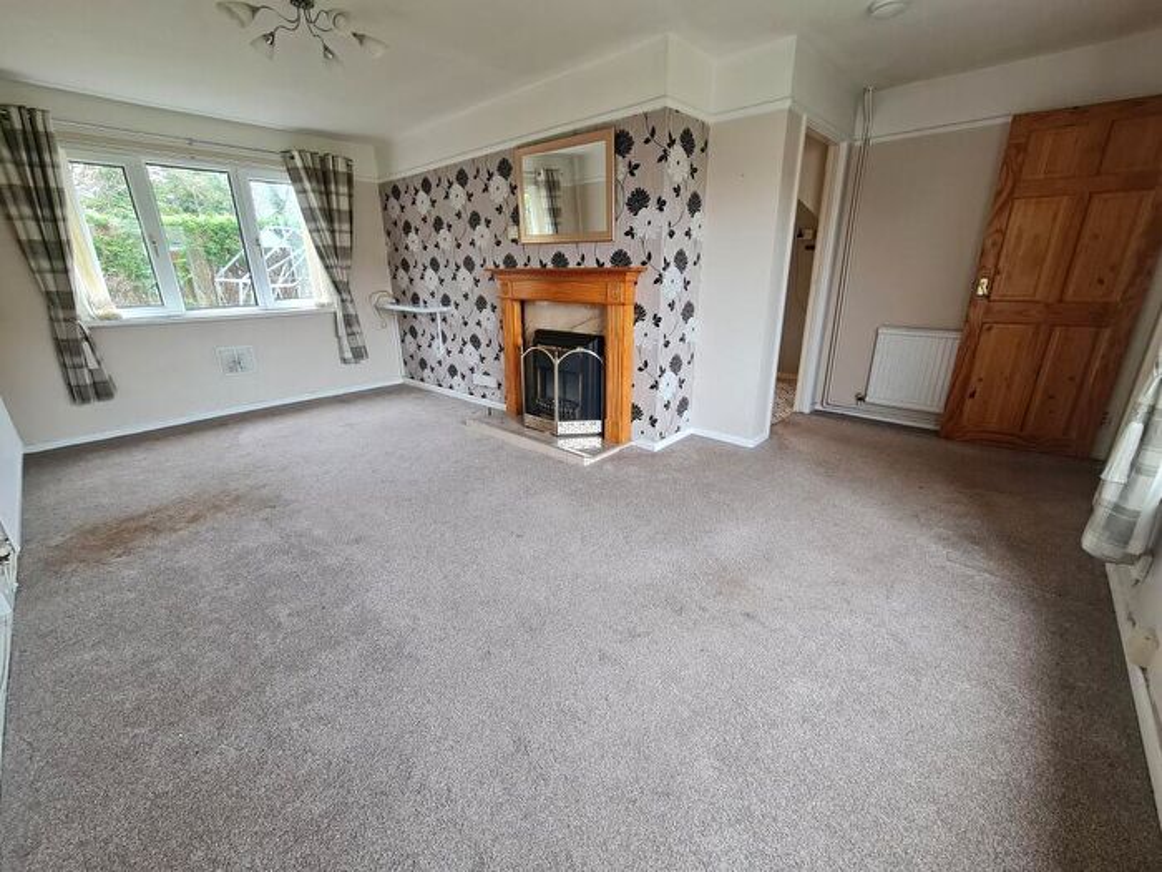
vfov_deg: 89.9
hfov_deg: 106.2
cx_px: 581
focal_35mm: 13
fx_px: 436
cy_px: 436
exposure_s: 1/50
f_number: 2.2
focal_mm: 2.2
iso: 200
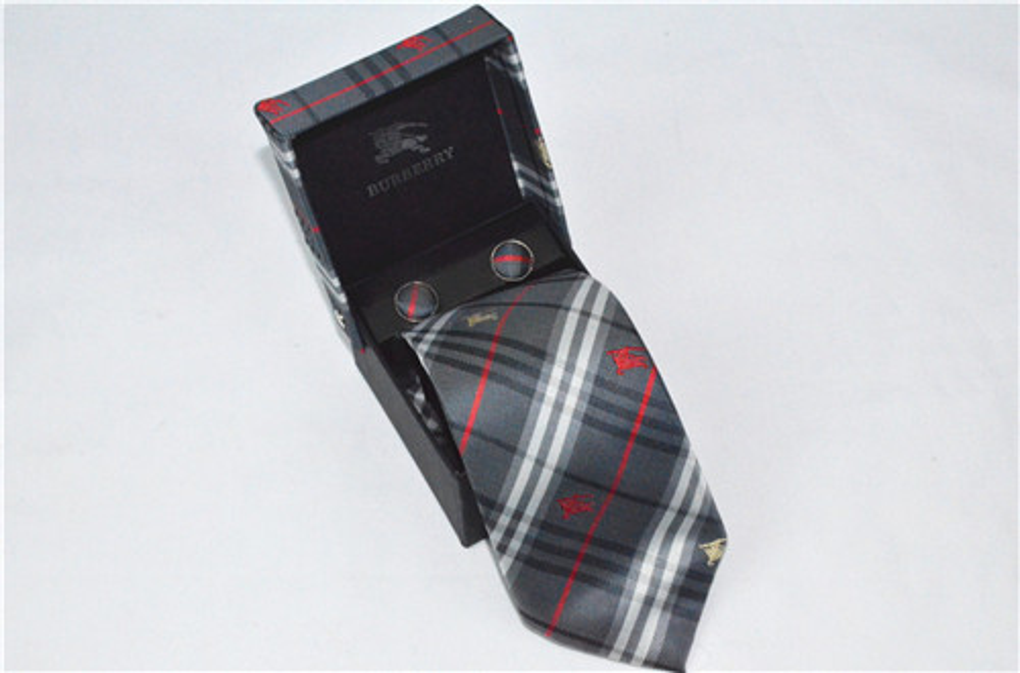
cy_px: 336
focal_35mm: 72
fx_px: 2034
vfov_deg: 18.8
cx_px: 510
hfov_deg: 28.2
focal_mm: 48
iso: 6400
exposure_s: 1/250
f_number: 29
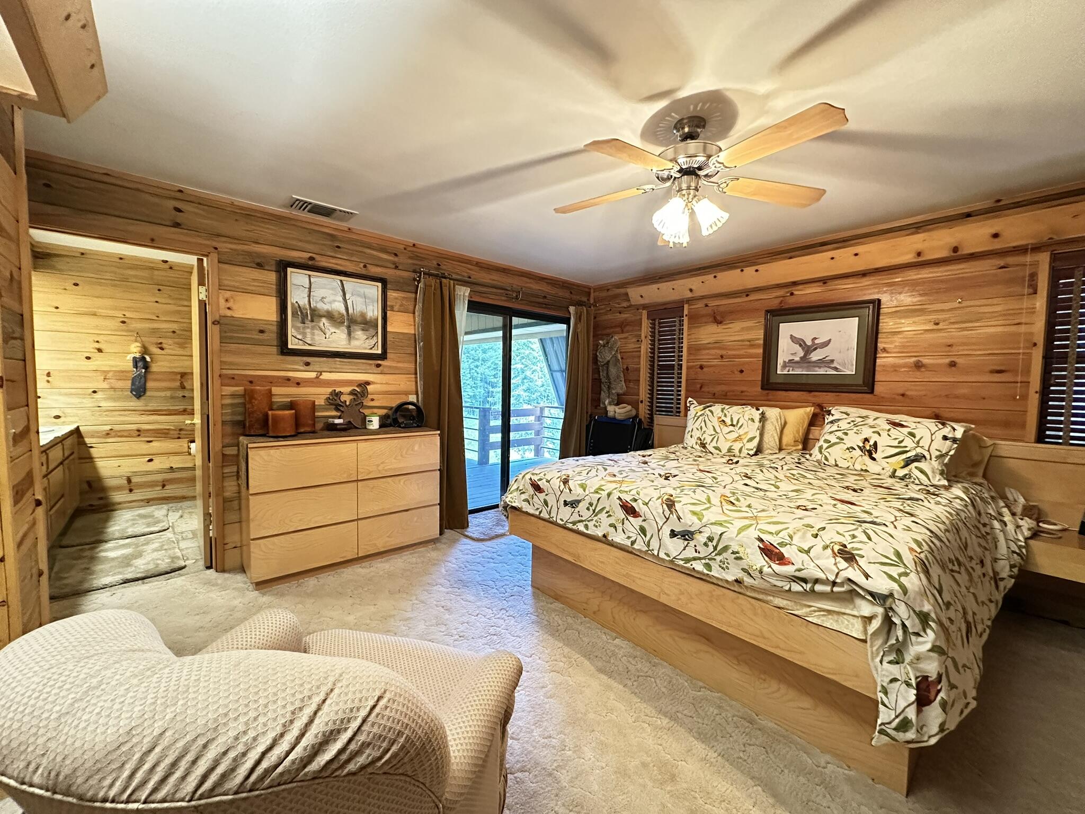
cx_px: 542
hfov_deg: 102.1
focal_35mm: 14
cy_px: 407
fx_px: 439
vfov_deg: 85.7
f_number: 2.2
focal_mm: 2.22
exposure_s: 1/60
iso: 1000
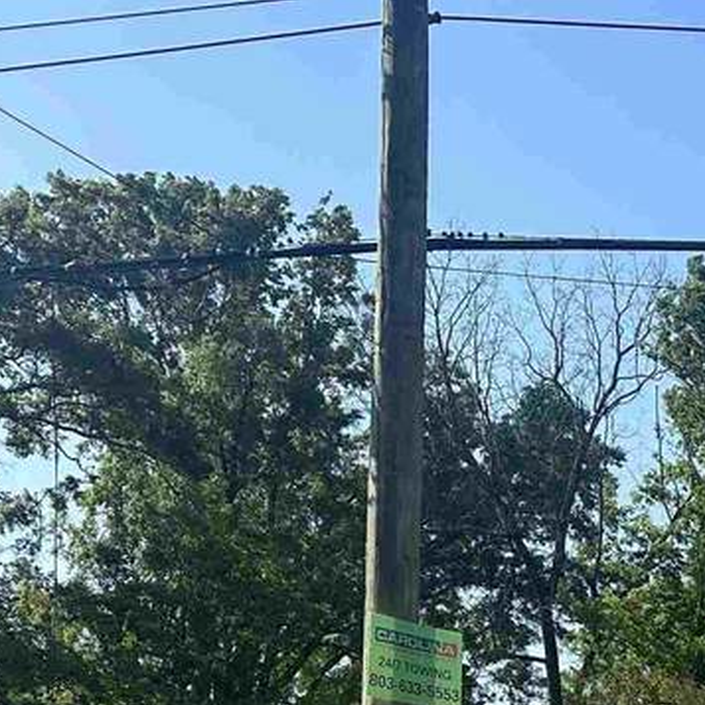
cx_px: 1155
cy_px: 946
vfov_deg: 20.5
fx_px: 1751
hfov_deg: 19.0
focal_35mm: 76
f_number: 1.78
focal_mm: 6.86
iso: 80
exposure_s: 1/3155
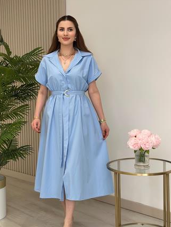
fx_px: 395
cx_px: 68
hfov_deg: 24.4
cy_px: 113
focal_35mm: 60
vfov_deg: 32.2
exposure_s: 1/355
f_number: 1.78
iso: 80
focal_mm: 6.86
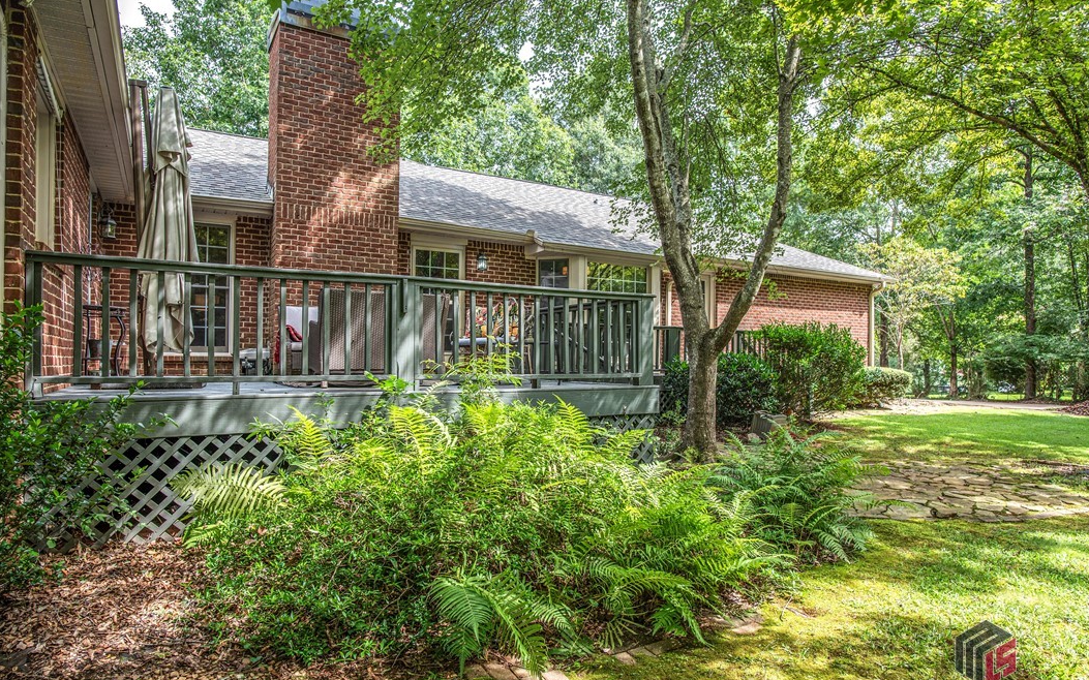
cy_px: 356
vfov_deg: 57.2
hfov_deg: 82.3
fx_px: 623
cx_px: 538
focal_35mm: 21
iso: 200
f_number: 5.6
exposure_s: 1/125
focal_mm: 20
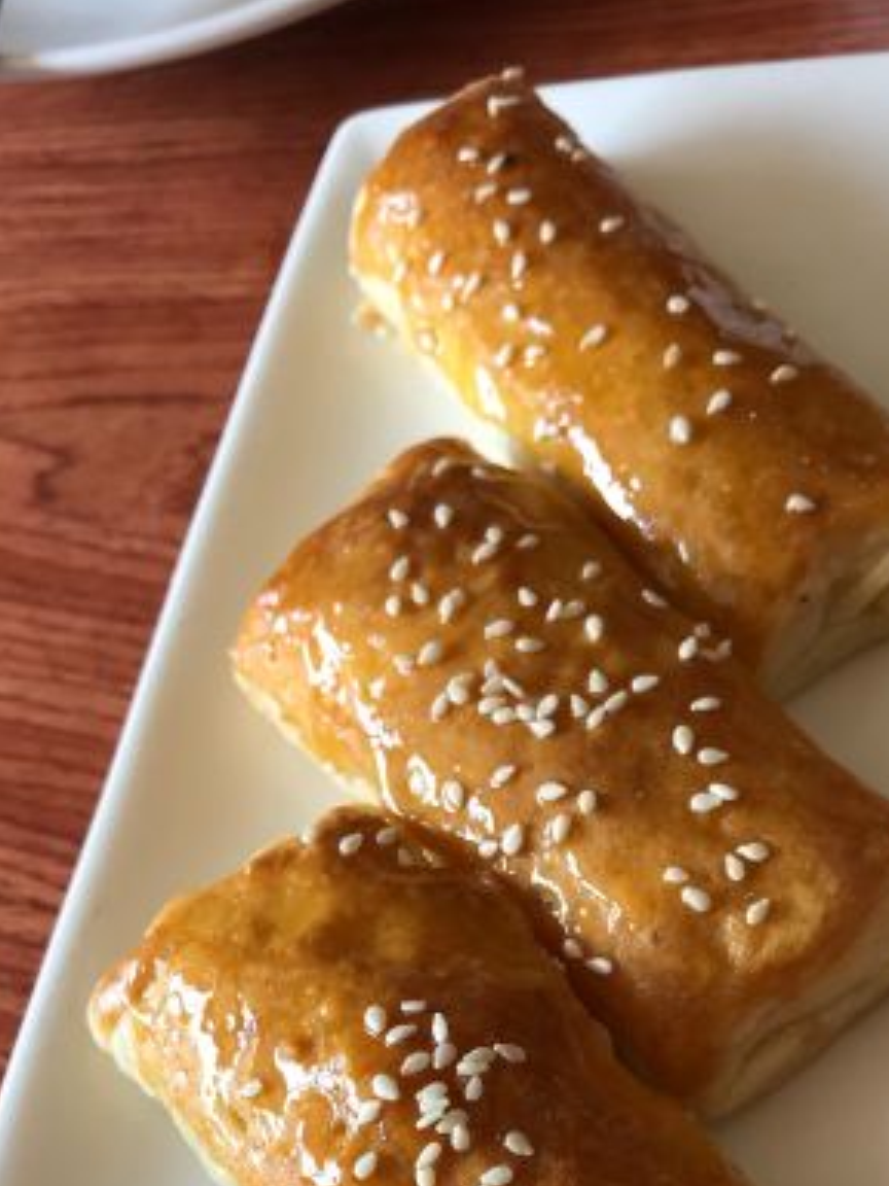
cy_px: 942
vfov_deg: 36.3
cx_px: 554
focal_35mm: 51
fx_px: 1746
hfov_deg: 28.5
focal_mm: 3.99
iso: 20
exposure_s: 1/110
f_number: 1.8
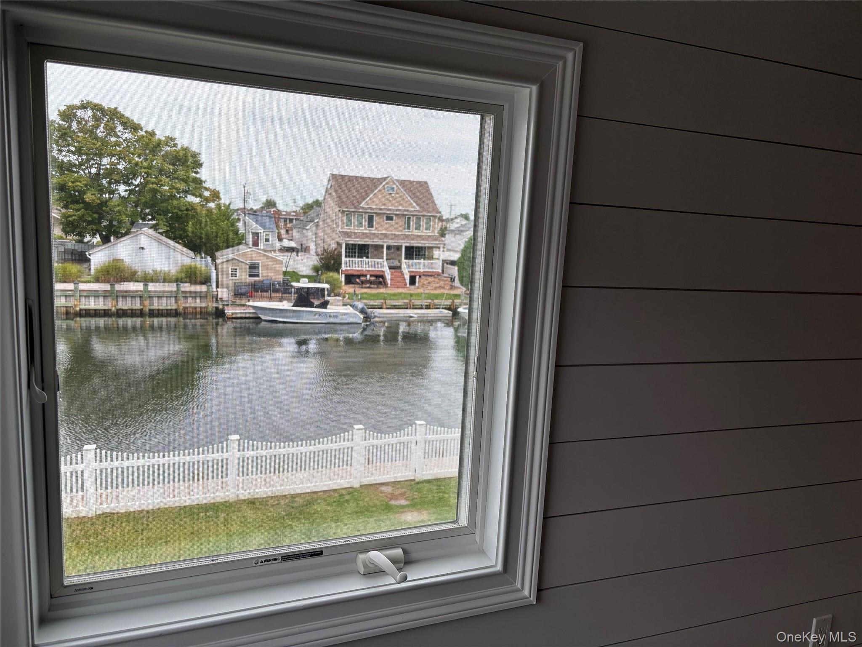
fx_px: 647
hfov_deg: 67.3
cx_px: 431
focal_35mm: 26
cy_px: 324
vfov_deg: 53.1
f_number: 1.6
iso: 50
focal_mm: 5.96
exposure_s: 1/531
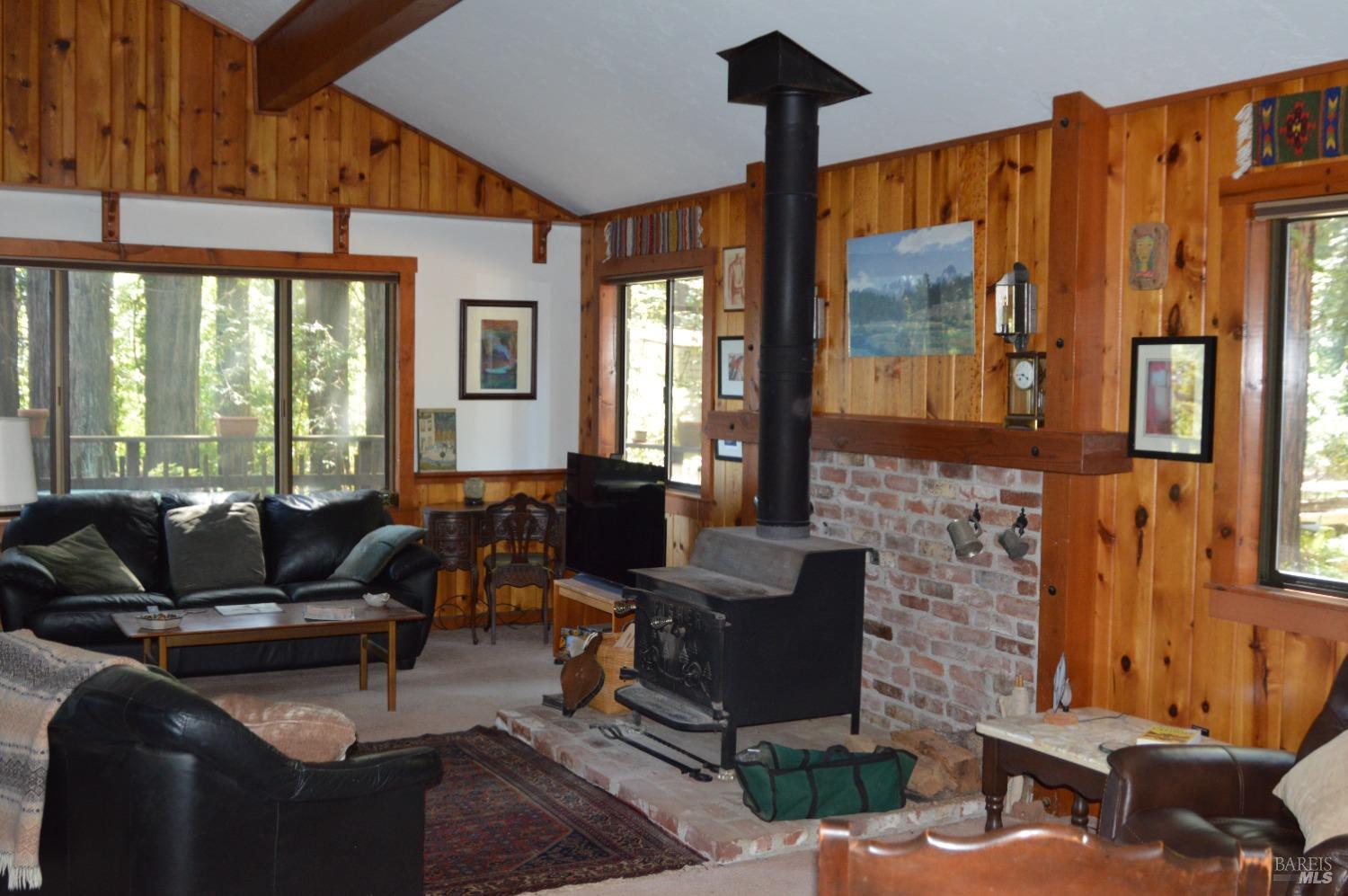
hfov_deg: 53.2
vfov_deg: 36.8
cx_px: 674
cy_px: 448
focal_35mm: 36
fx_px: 1347
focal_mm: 24
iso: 1250
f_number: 3.5
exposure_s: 1/60
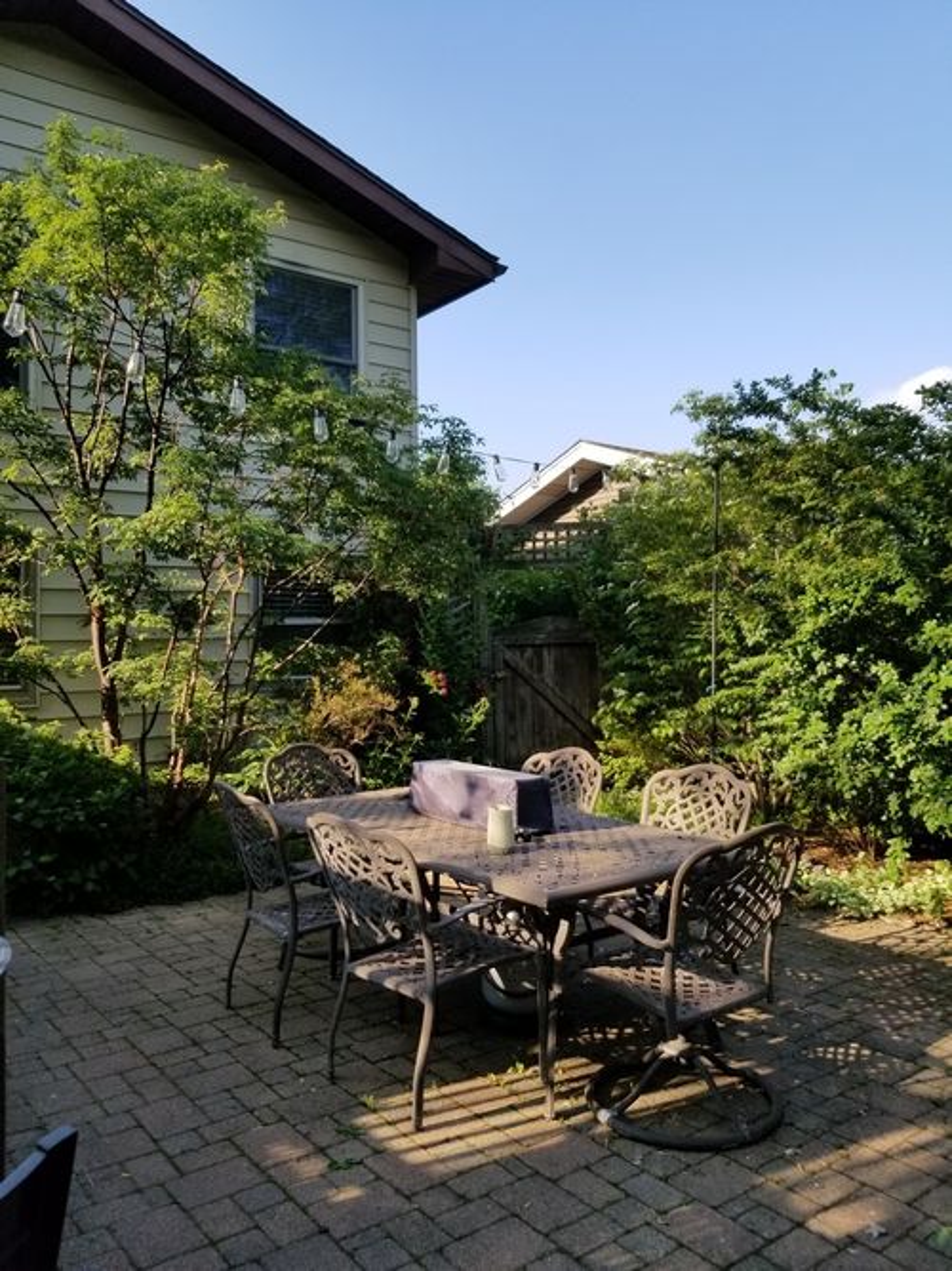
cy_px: 636
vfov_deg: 67.3
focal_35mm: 26
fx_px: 954
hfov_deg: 53.0
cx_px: 476
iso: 50
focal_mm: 4.25
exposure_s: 1/1045
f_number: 1.7
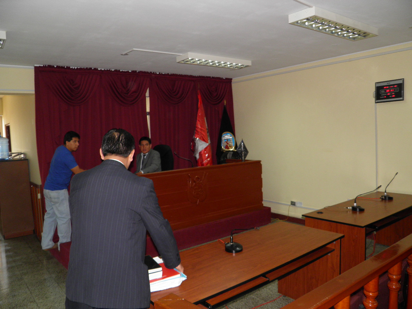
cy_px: 154
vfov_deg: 49.7
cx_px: 206
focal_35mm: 28
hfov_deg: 63.4
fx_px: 333
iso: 125
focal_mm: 4.9
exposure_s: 1/30
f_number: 2.8
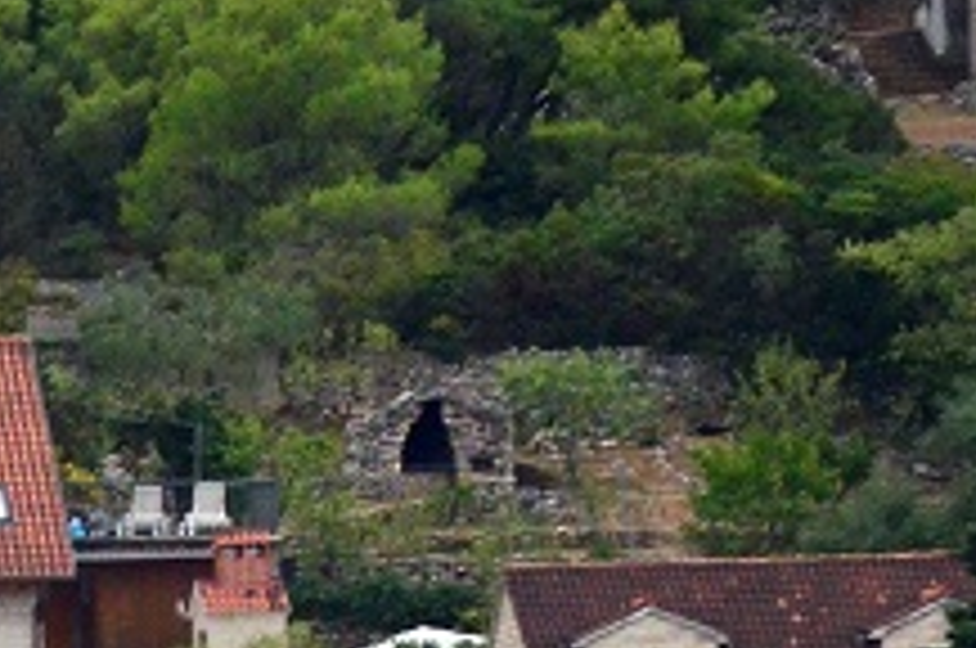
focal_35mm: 1521
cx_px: -1070
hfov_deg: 1.4
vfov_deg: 0.9
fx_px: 41174
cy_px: 1449
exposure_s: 1/2000
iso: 2000
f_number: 5.3
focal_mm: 220
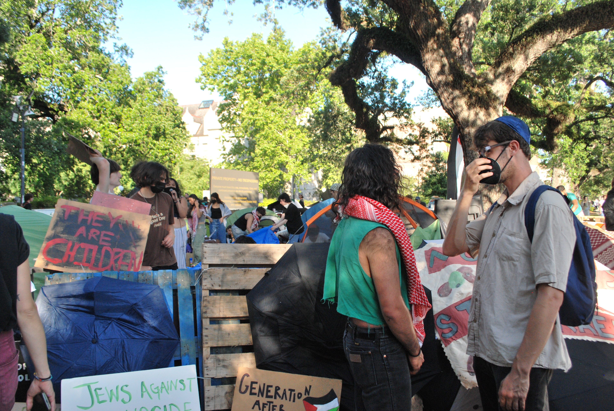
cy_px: 206
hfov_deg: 67.3
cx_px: 307
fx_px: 461
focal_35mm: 27
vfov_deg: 48.0
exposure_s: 1/320
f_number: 5.6
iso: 400
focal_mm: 18
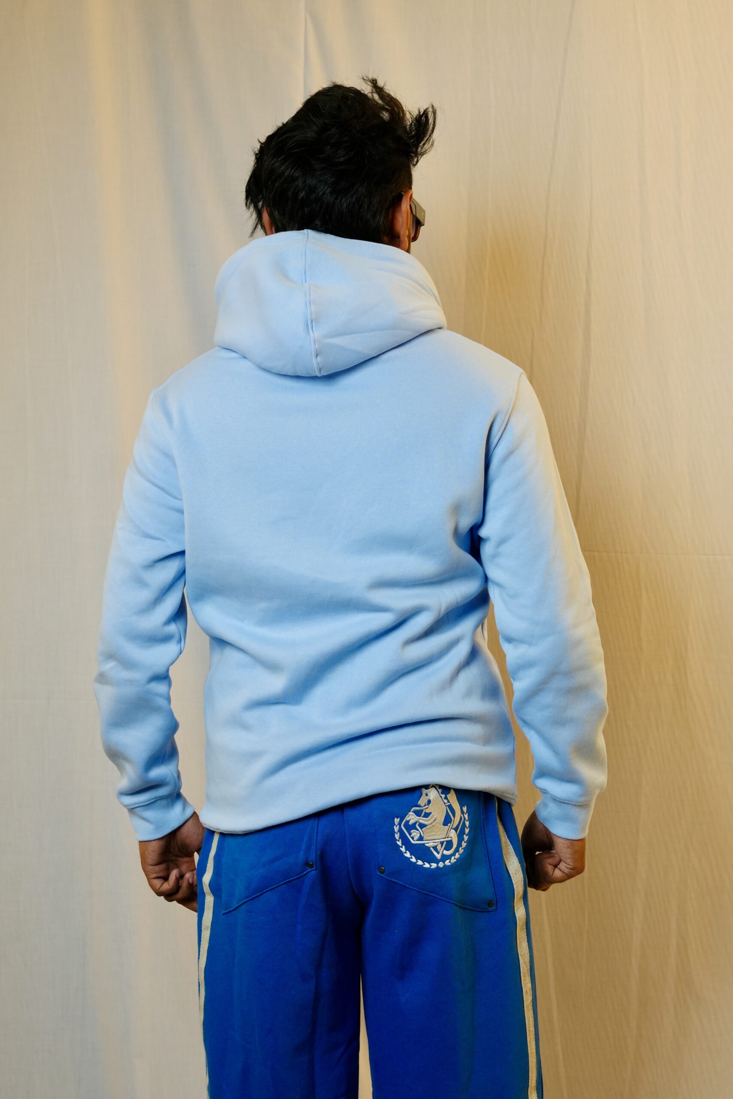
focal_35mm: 75
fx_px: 2290
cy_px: 550
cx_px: 366
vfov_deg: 27.0
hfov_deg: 18.2
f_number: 4
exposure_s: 1/160
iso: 1000
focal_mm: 50
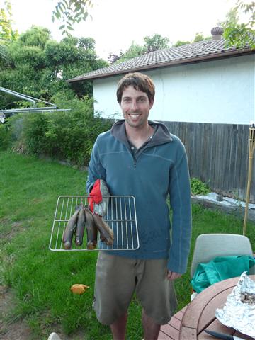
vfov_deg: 63.4
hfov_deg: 49.7
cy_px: 170
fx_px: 275
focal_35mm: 28
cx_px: 128
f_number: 2.8
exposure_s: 1/25
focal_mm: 4.6
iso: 100
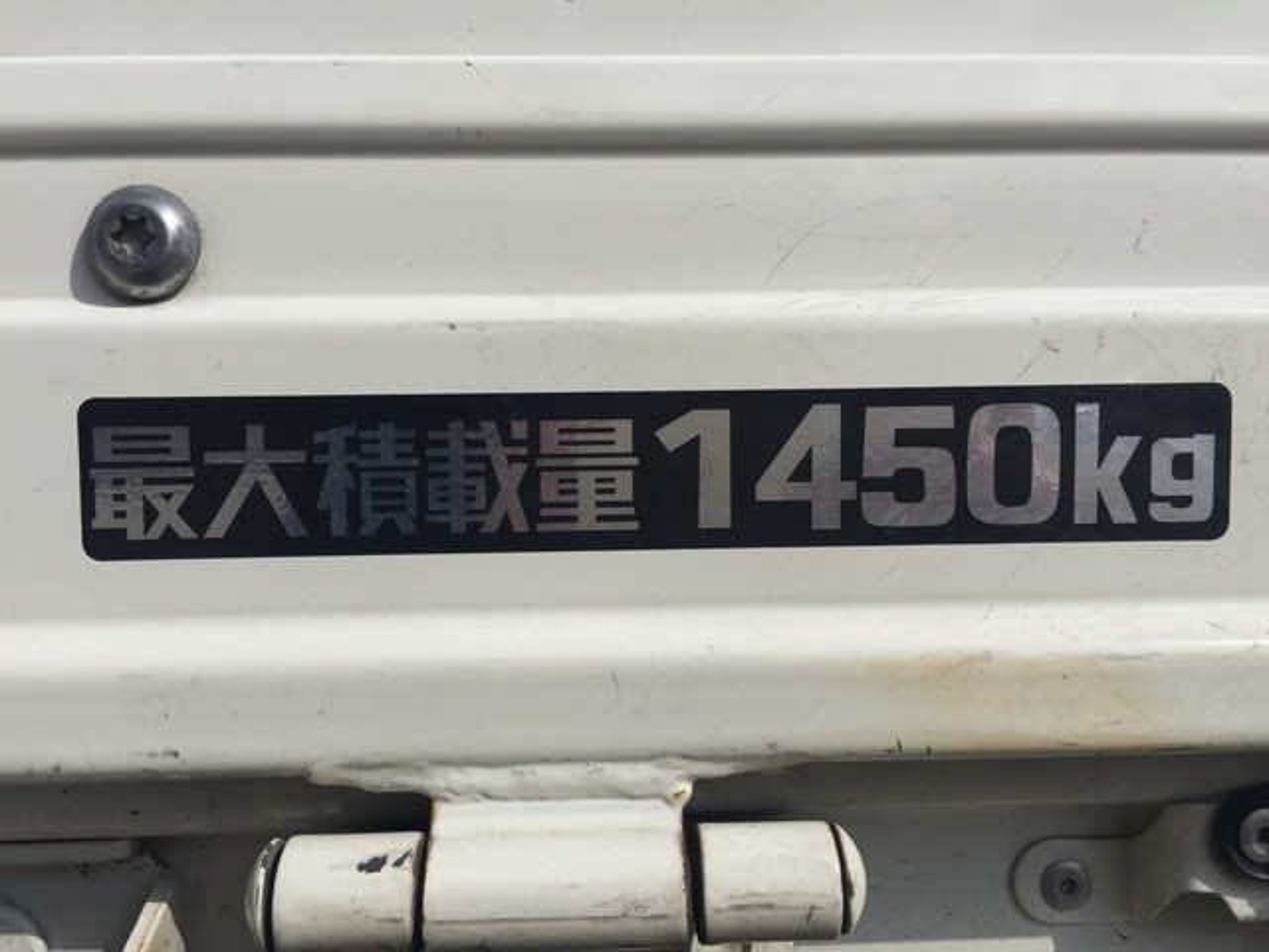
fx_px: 1063
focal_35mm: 29
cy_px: 476
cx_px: 634
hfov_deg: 61.7
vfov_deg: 48.2
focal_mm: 4.15
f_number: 2.2
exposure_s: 1/3597
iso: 32
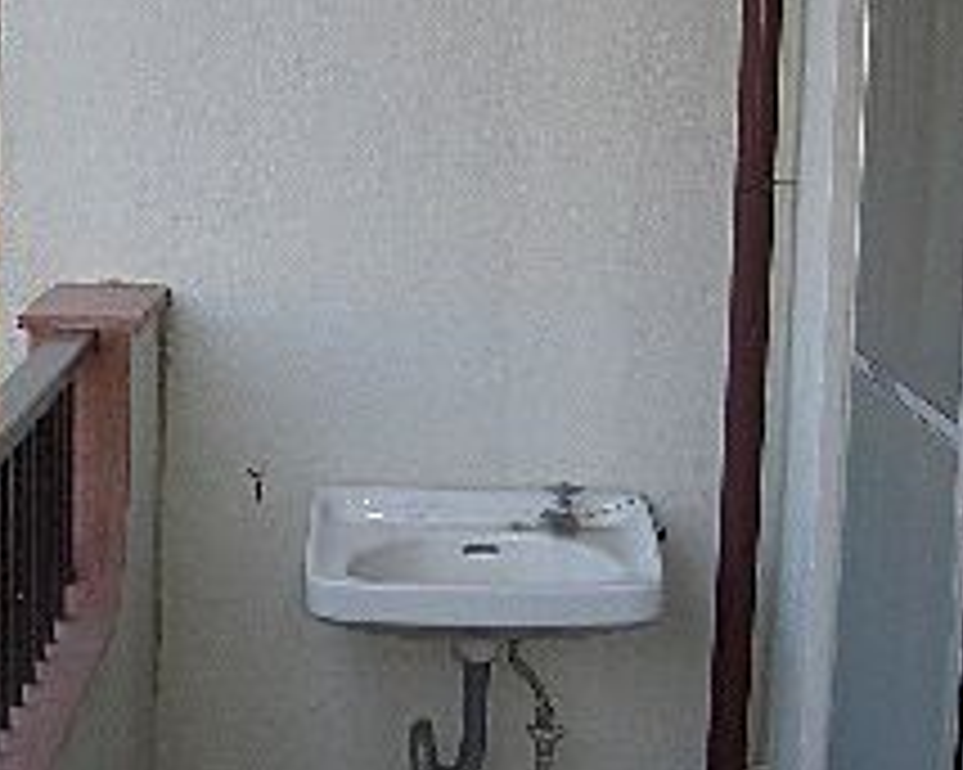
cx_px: 490
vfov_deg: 15.1
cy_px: 491
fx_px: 2906
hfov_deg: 18.8
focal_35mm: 102
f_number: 2.6
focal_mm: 5.8
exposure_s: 1/200
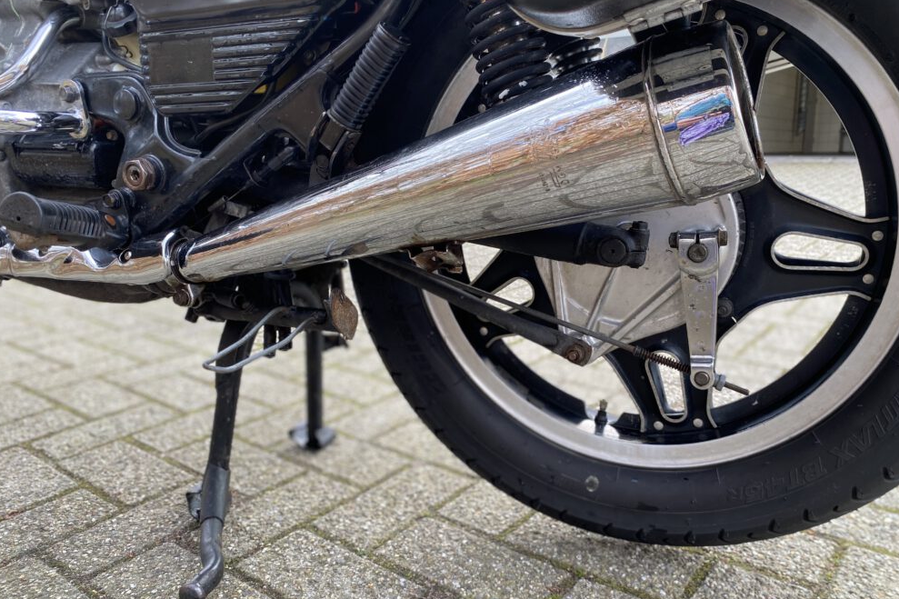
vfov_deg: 46.4
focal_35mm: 28
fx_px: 699
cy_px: 283
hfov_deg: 65.5
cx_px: 456
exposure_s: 1/132
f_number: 1.8
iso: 32
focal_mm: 4.25
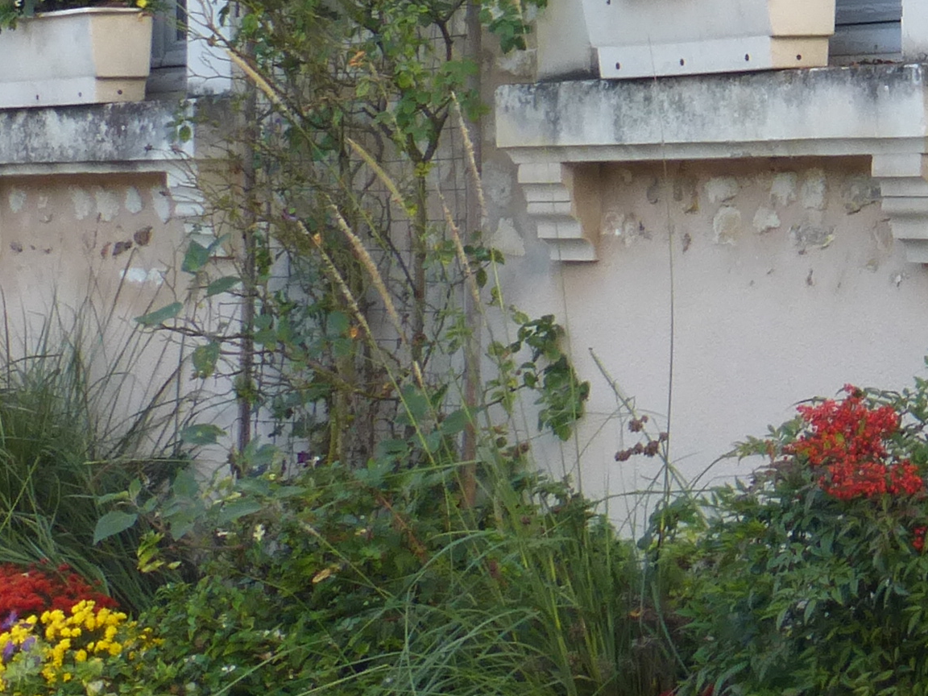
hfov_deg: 10.6
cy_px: -135
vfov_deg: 8.0
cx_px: 1039
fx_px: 4933
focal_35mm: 184
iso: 100
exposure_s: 1/100
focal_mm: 7.9
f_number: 4.1
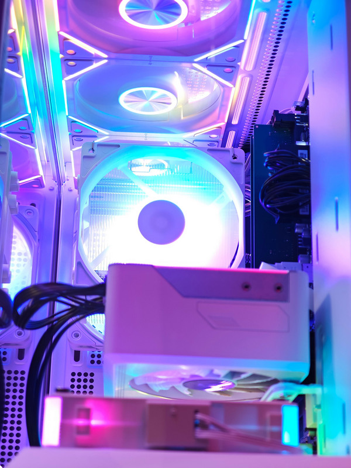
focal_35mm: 75
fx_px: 1014
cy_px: 234
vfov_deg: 26.0
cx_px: 176
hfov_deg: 19.6
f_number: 1.8
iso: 50
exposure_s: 1/6
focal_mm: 12.28
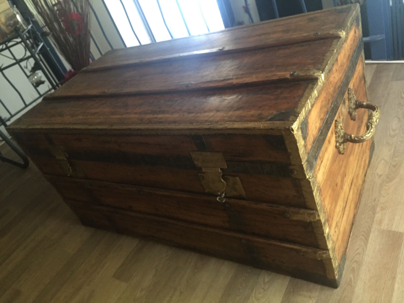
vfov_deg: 48.2
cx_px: 202
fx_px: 338
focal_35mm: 29
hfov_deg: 61.7
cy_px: 152
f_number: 2.2
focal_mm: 4.15
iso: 250
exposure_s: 1/17
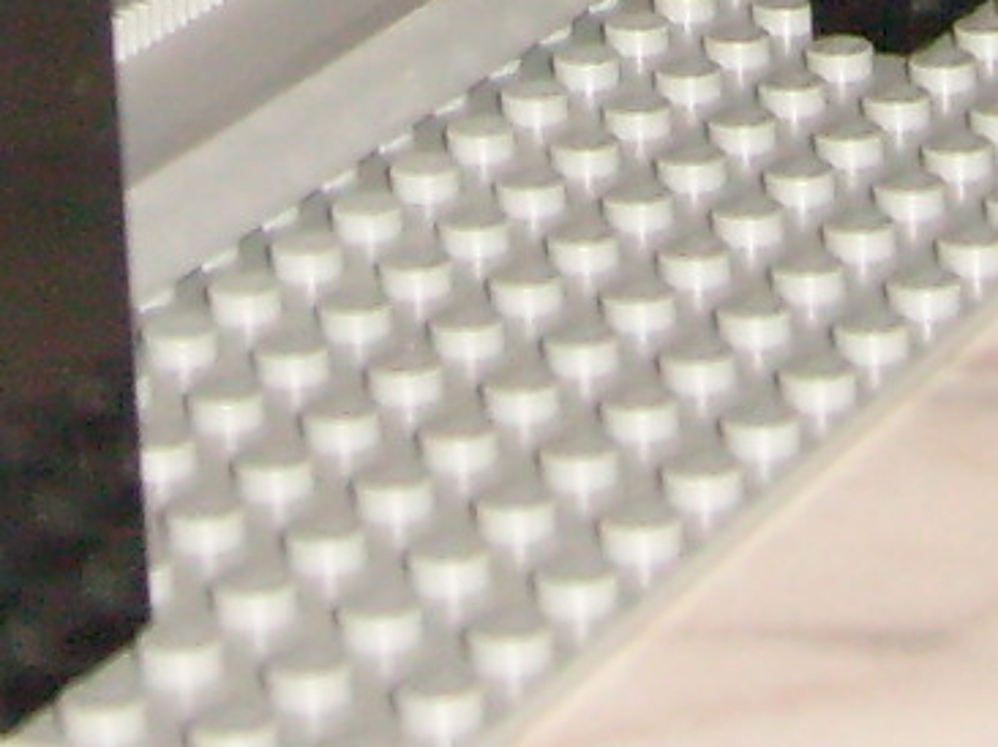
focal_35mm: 196
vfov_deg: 7.0
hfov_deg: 10.1
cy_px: -1251
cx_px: 524
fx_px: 5647
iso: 100
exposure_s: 1/45
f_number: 2.8
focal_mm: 5.8
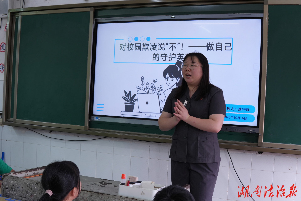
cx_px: 150
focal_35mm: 45
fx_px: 376
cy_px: 100
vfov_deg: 29.9
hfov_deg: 43.6
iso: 500
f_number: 5
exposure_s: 1/100
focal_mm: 30
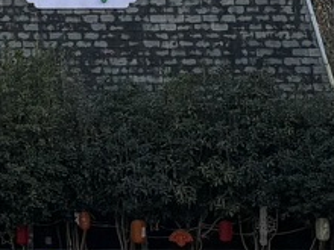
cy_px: -192
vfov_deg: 6.5
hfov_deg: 8.6
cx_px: -232
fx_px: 2152
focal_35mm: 223
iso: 64
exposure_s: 1/786
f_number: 1.78
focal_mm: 6.76
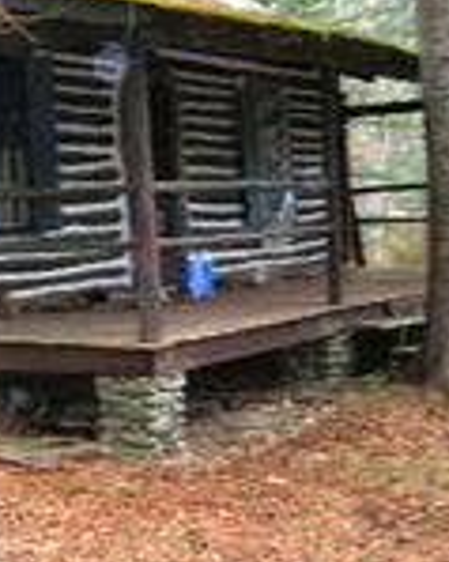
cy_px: 215
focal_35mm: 89
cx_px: -91
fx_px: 1480
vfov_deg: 21.5
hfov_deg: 16.5
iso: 200
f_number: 2.9
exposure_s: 1/60.1
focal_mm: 5.7
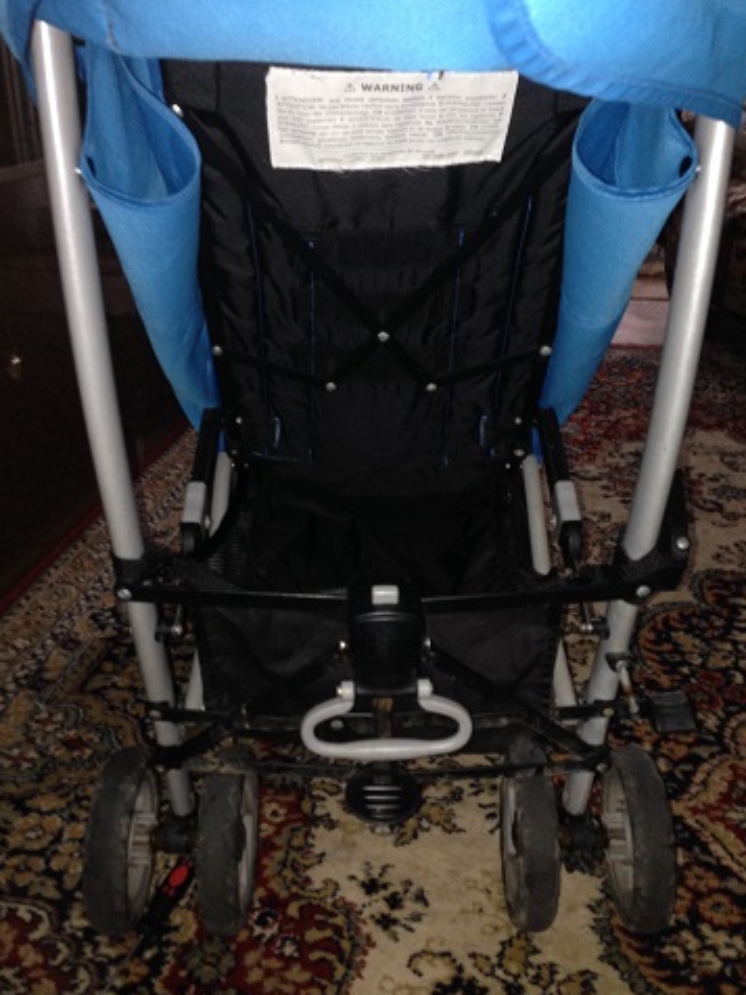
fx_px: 977
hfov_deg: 41.8
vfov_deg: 54.0
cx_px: 376
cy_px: 498
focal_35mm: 34
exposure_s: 1/16
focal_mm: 4.12
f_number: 2.4
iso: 160
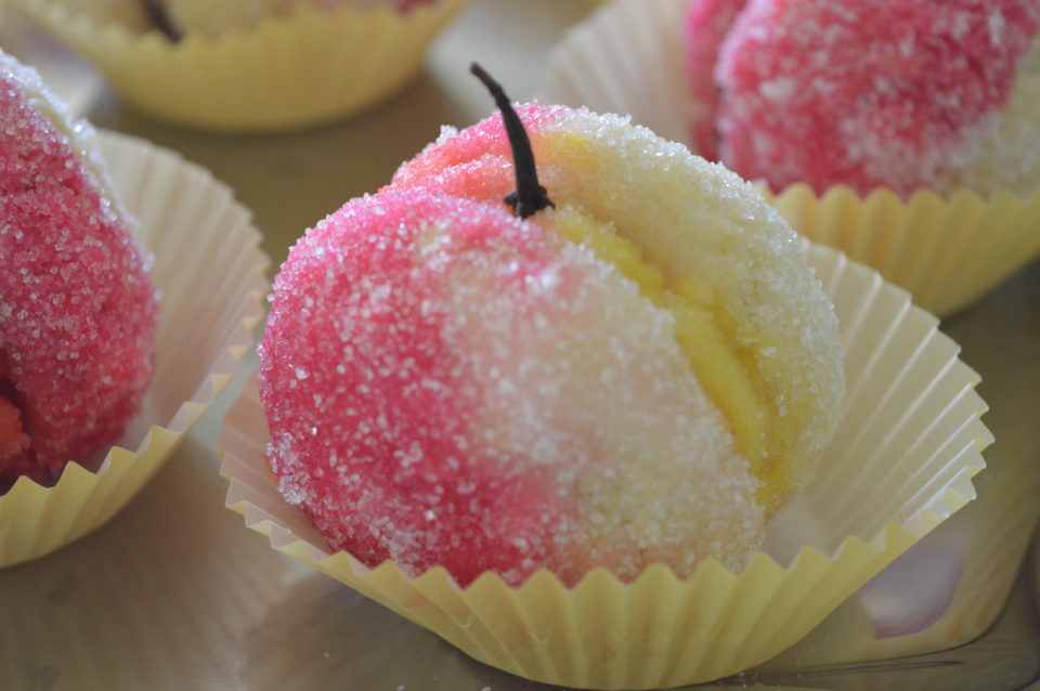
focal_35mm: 82
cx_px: 520
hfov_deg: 24.6
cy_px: 346
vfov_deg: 16.5
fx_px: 2381
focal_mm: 55
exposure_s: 1/60
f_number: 5.6
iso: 800
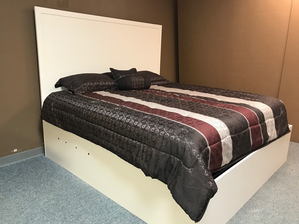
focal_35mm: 28
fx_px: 242
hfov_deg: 63.4
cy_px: 112
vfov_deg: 49.7
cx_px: 150
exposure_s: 1/15
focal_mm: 3.99
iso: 50
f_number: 1.8
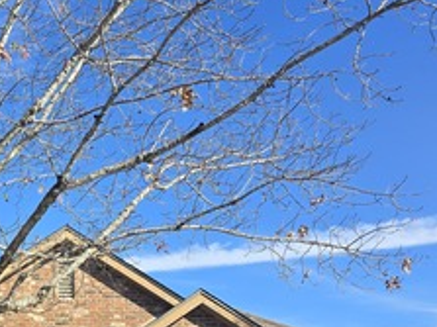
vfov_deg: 21.7
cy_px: 300
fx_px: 833
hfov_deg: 27.4
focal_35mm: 66
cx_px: -16
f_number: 1.7
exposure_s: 1/522
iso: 12
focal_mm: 6.3
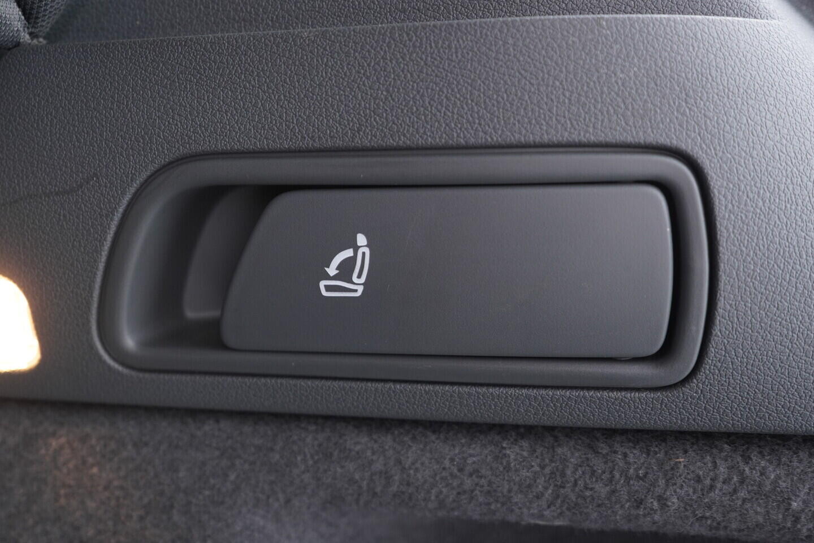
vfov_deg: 36.9
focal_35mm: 36
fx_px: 814
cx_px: 407
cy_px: 272
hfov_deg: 53.1
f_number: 2.8
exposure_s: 1/40
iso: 640
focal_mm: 24
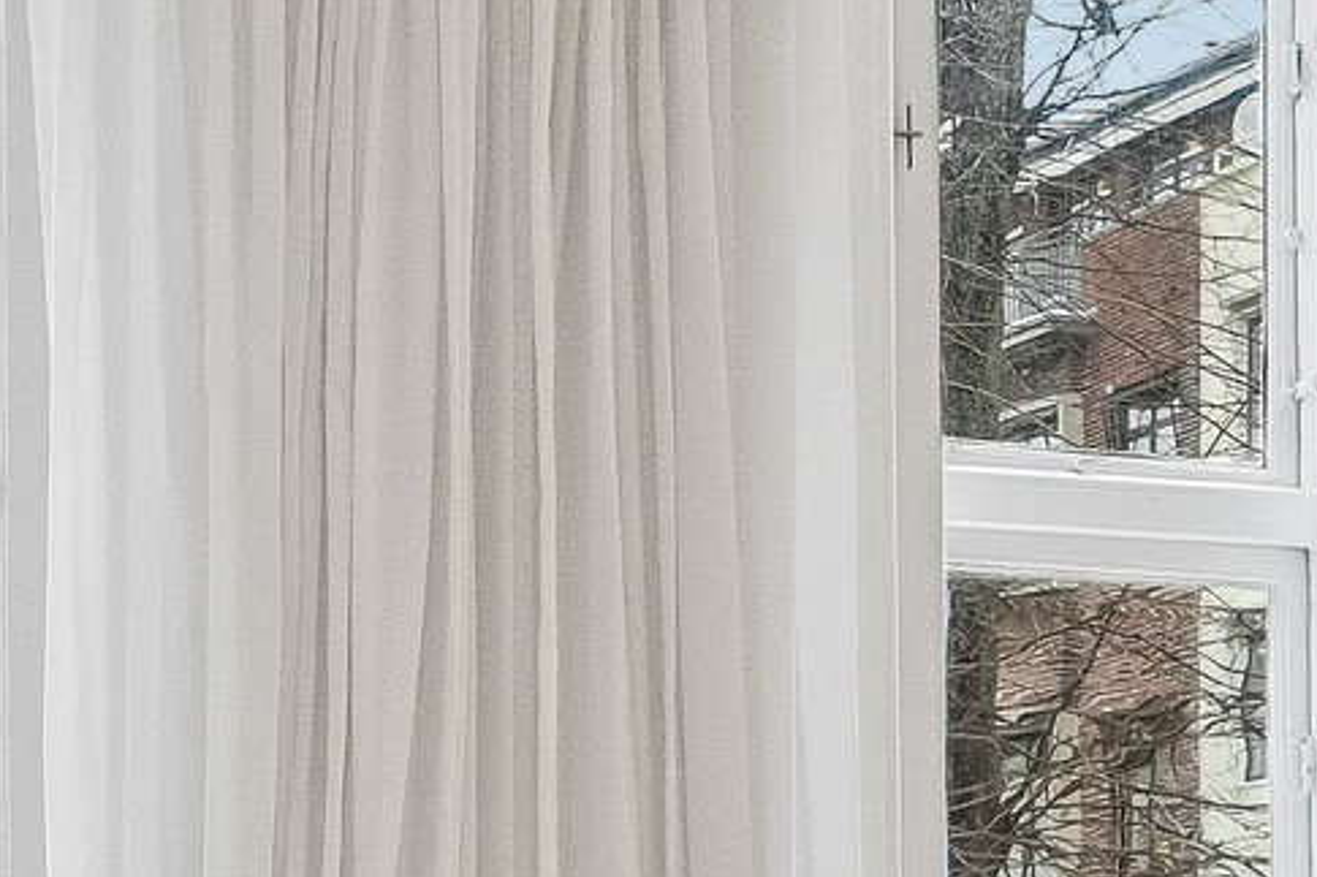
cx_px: 1045
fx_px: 4822
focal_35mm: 132
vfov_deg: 10.1
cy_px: 1235
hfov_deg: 15.5
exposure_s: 1/13
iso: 400
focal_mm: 14.2
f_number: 7.1
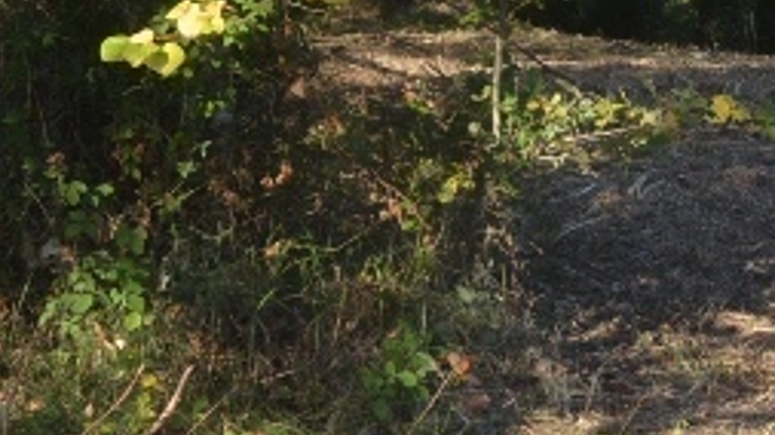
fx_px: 2650
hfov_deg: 16.4
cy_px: 60
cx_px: 689
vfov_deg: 9.4
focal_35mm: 129
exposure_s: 1/200
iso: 100
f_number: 5
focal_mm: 26
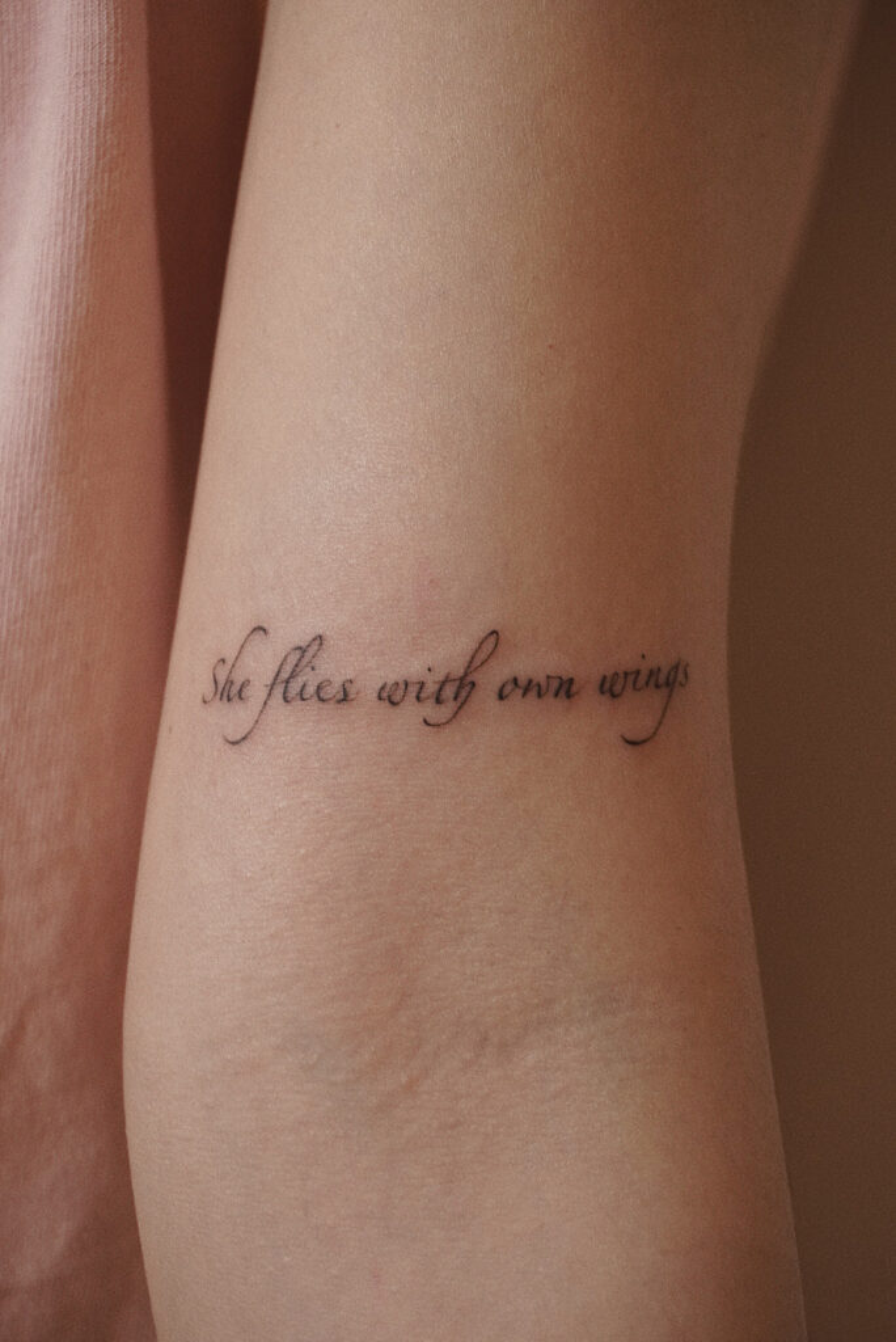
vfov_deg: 27.0
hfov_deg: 18.2
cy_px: 671
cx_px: 448
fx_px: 2796
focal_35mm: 75
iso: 1600
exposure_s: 1/50
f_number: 5.6
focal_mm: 50
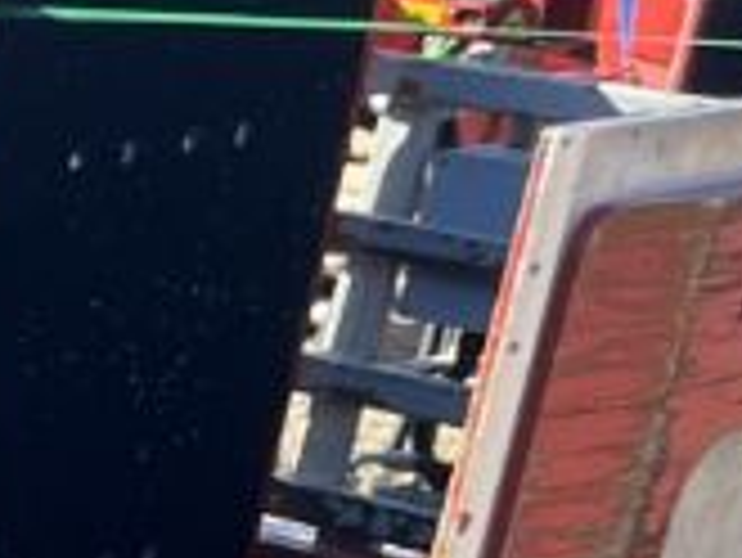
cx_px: -1277
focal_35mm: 161
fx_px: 3454
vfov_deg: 8.6
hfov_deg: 10.0
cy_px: 1242
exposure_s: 1/497
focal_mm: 5.1
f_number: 1.6
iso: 50
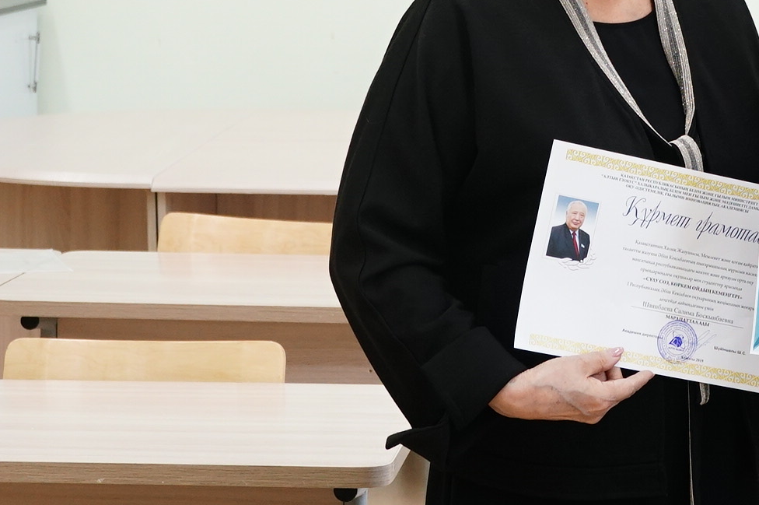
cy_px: -5
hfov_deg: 13.8
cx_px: 659
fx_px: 3118
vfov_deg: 9.2
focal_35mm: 148
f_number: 4.5
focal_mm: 32
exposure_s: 1/100
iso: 640
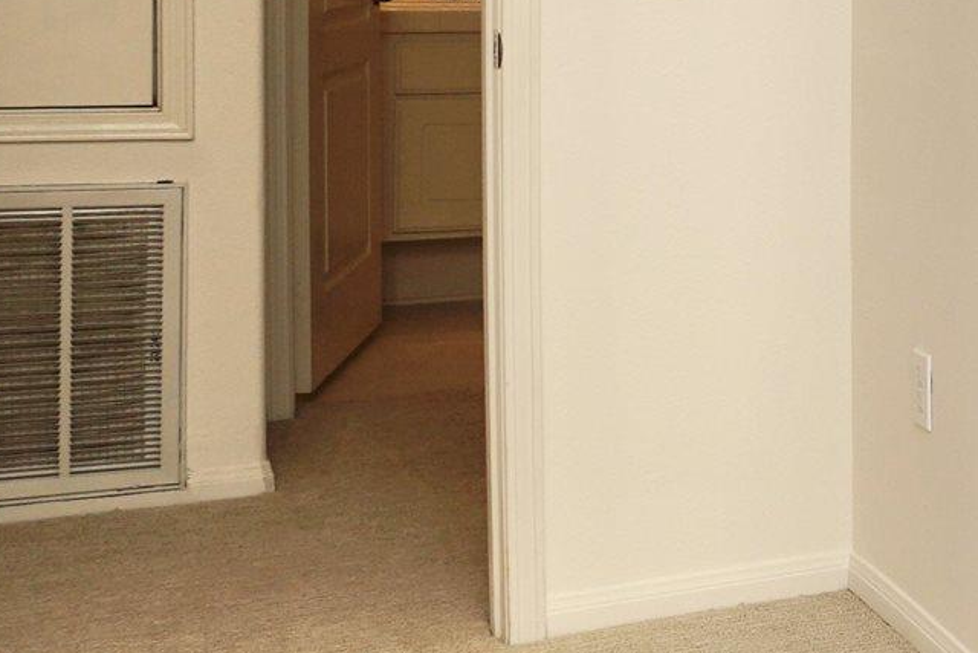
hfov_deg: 21.0
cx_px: 1667
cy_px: 3
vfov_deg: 18.5
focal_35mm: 72
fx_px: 1956
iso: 125
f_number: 4
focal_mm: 10
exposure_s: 1/160
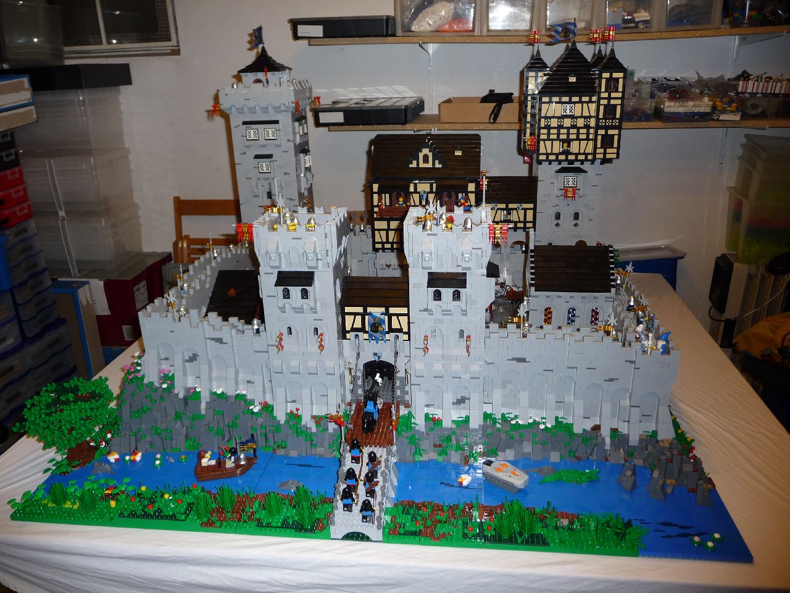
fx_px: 639
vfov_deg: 49.7
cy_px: 296
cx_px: 395
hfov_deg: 63.4
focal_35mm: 28
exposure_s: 1/30
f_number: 3.3
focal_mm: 4.7
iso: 100
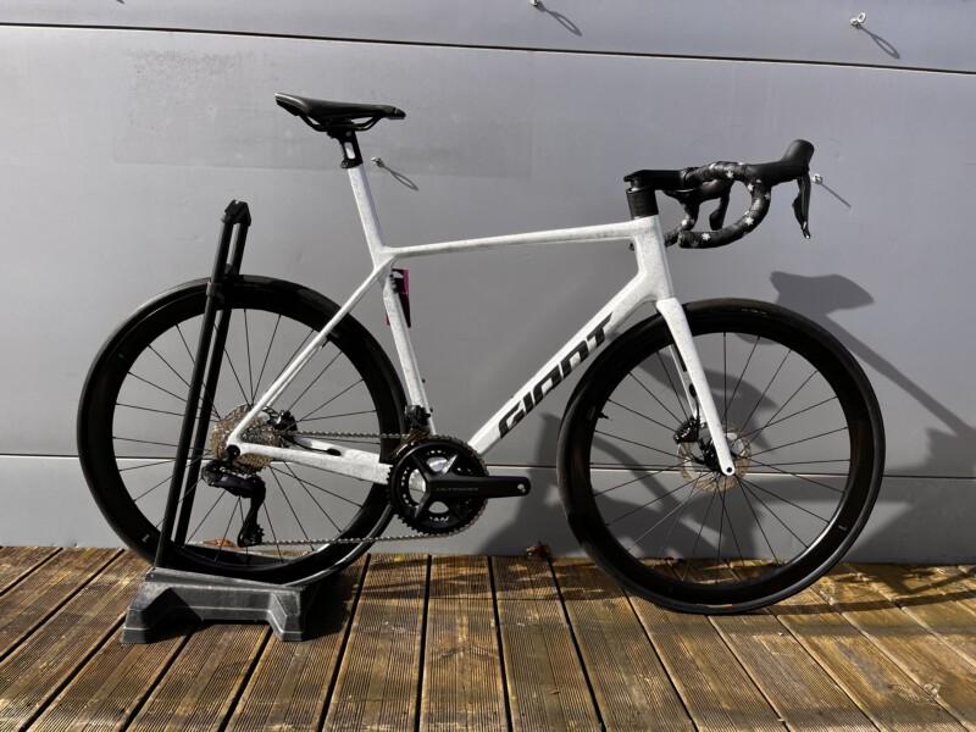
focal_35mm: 26
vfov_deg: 53.1
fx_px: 733
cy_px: 366
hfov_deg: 67.3
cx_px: 488
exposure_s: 1/2179
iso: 50
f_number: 1.6
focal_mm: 5.1
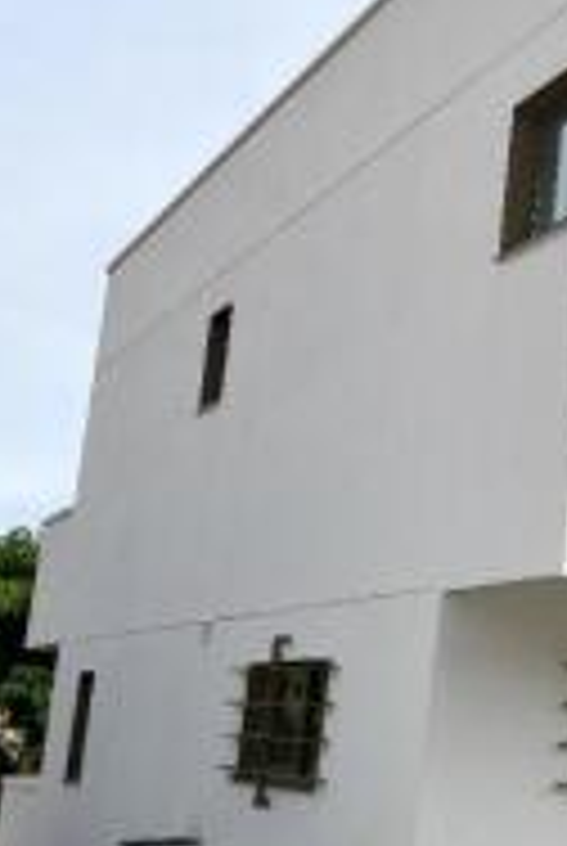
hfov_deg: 20.3
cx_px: 1017
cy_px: 484
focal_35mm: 48
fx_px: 1130
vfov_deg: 41.0
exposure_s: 1/320
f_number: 9
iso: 100
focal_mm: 13
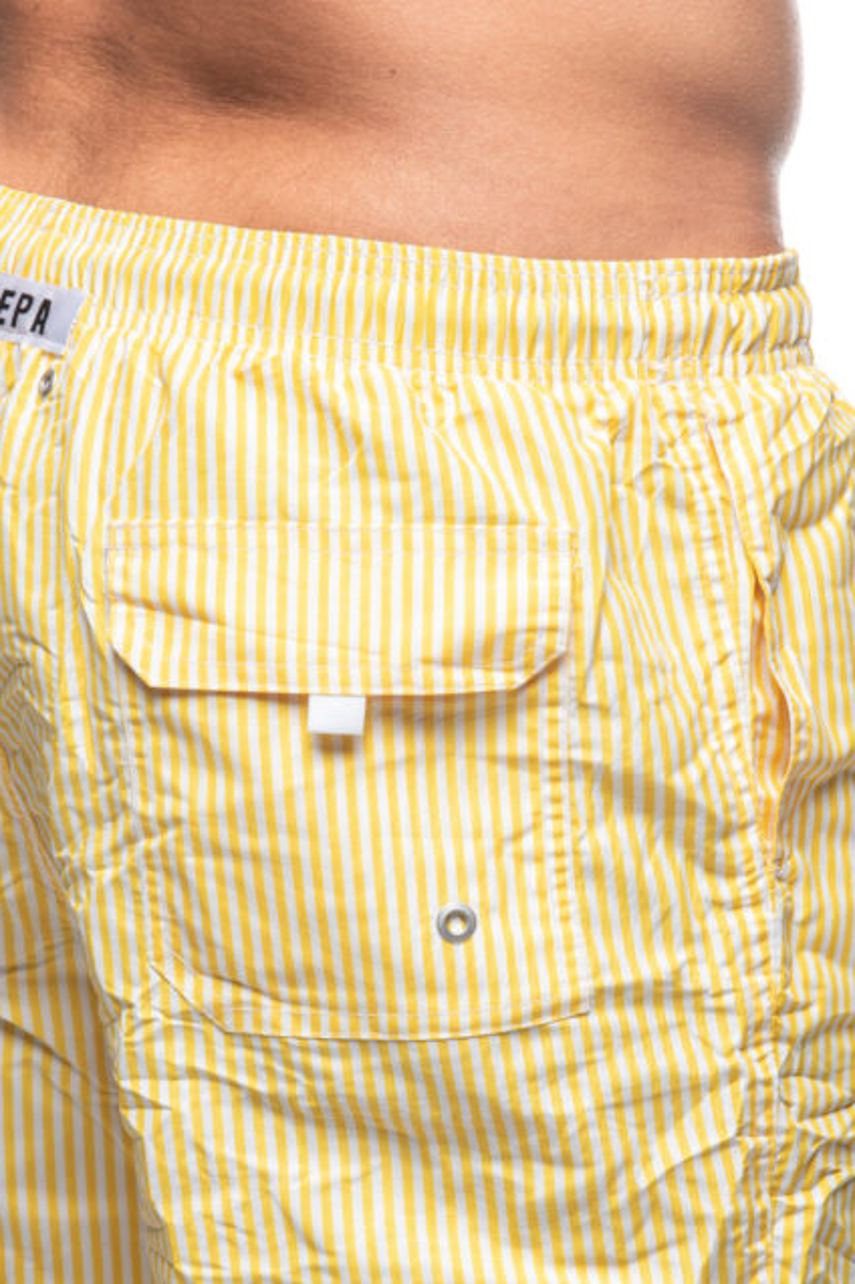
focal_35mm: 283
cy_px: 796
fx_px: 10092
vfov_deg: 7.3
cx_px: 304
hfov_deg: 4.9
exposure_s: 1/125
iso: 200
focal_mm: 200
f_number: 16
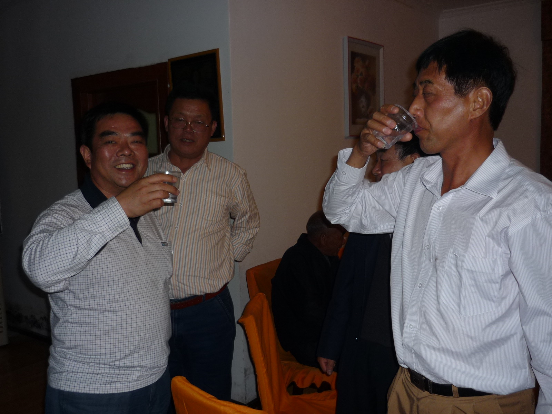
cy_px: 207
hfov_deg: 55.4
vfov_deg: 42.9
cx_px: 276
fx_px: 526
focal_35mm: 33
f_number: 2.8
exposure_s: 1/30
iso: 100
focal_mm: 5.5
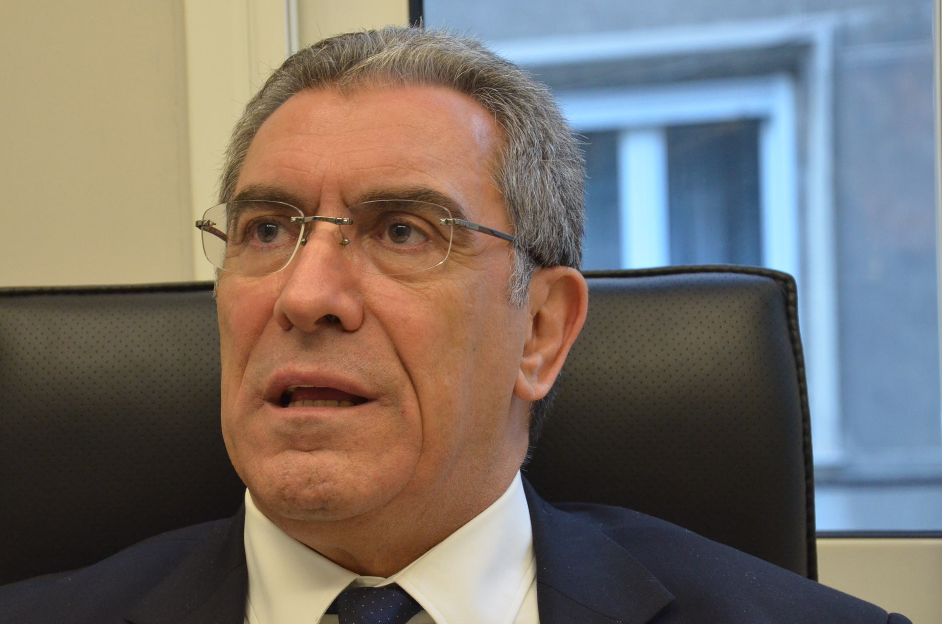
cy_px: 349
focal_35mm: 124
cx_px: 398
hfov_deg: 16.5
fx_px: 3238
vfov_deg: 11.0
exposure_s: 1/60
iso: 1600
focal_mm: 66
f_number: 5.3
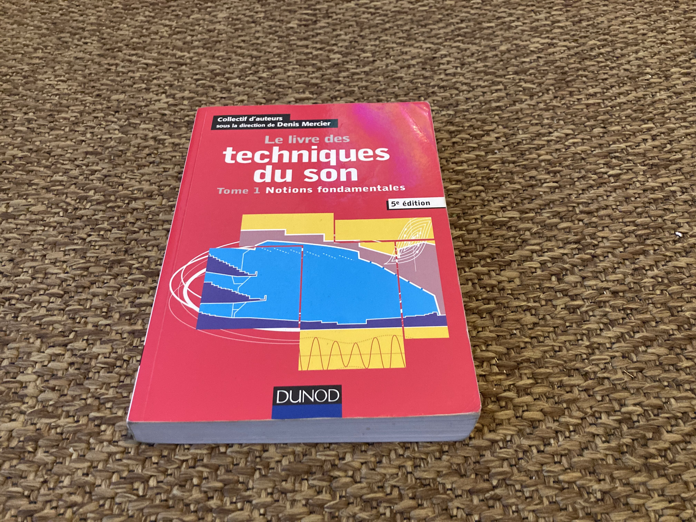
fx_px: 563
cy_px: 261
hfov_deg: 63.4
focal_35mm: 28
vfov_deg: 49.7
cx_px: 348
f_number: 1.8
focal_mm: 3.99
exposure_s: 1/30
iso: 400
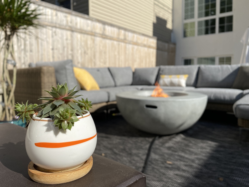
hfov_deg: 67.3
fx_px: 187
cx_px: 124
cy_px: 94
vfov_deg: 53.1
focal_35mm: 26
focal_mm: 4.25
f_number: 1.8
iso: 32
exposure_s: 1/6061
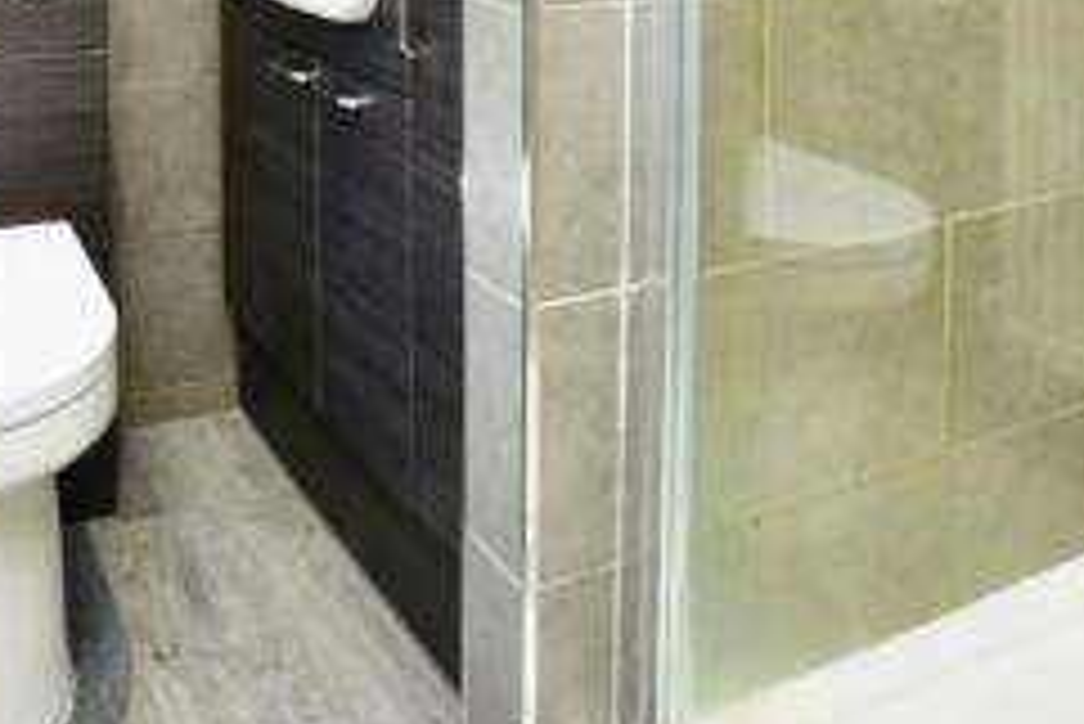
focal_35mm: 38
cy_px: -142
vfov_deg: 30.0
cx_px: 326
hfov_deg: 49.4
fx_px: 1145
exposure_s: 1/3
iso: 100
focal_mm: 14
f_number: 8
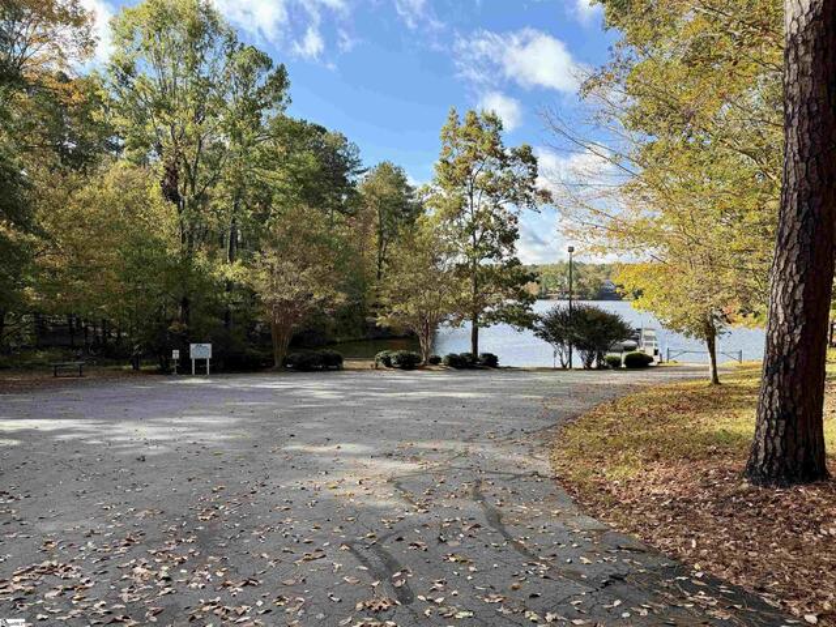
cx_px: 418
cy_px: 314
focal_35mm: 24
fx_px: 580
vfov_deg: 56.8
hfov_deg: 71.6
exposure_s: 1/2000
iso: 100
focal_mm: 6.76
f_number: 1.78
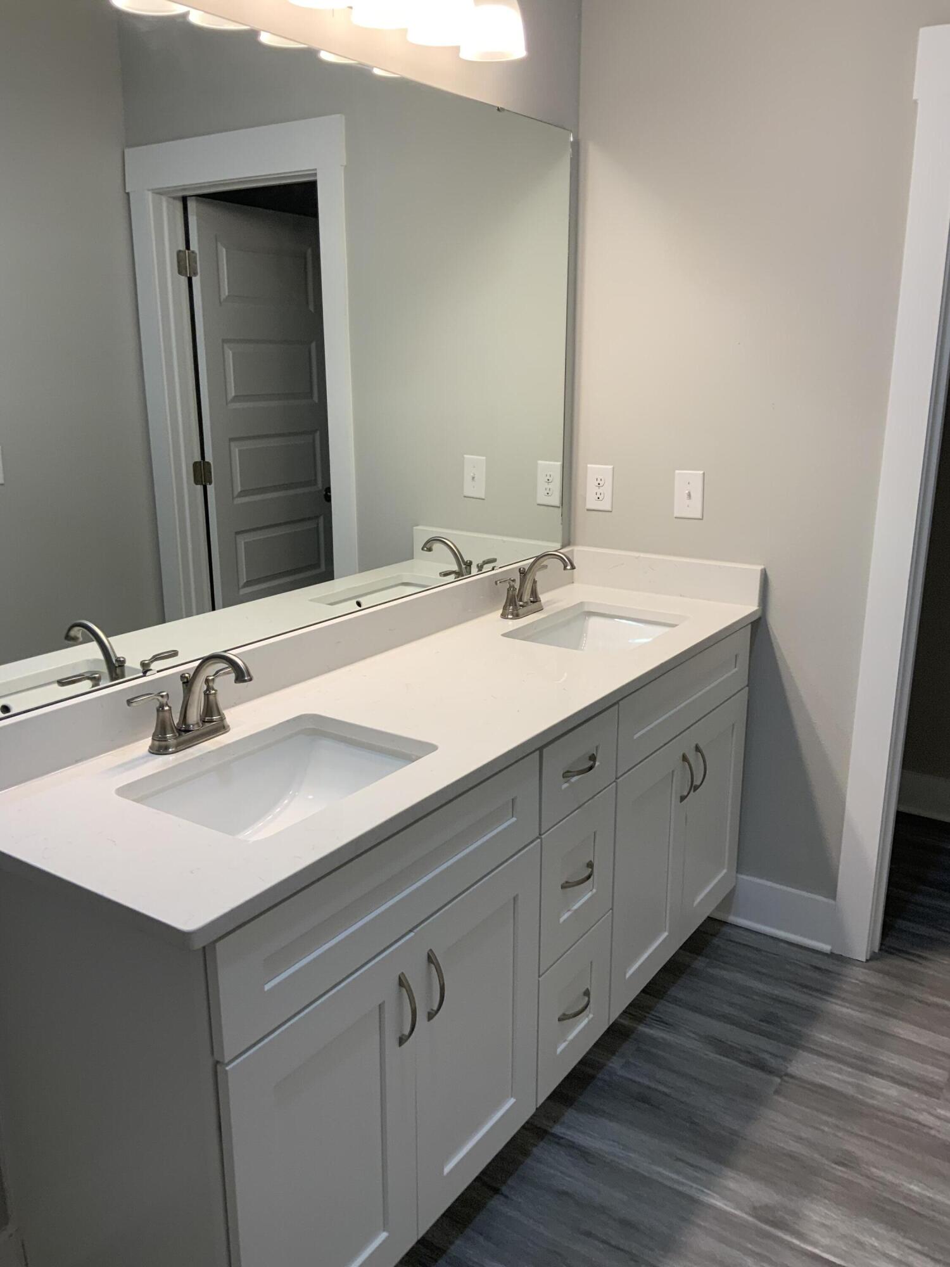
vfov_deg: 61.7
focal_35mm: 29
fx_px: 1061
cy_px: 634
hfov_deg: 48.2
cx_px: 475
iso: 50
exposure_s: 1/120
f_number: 1.8
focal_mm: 3
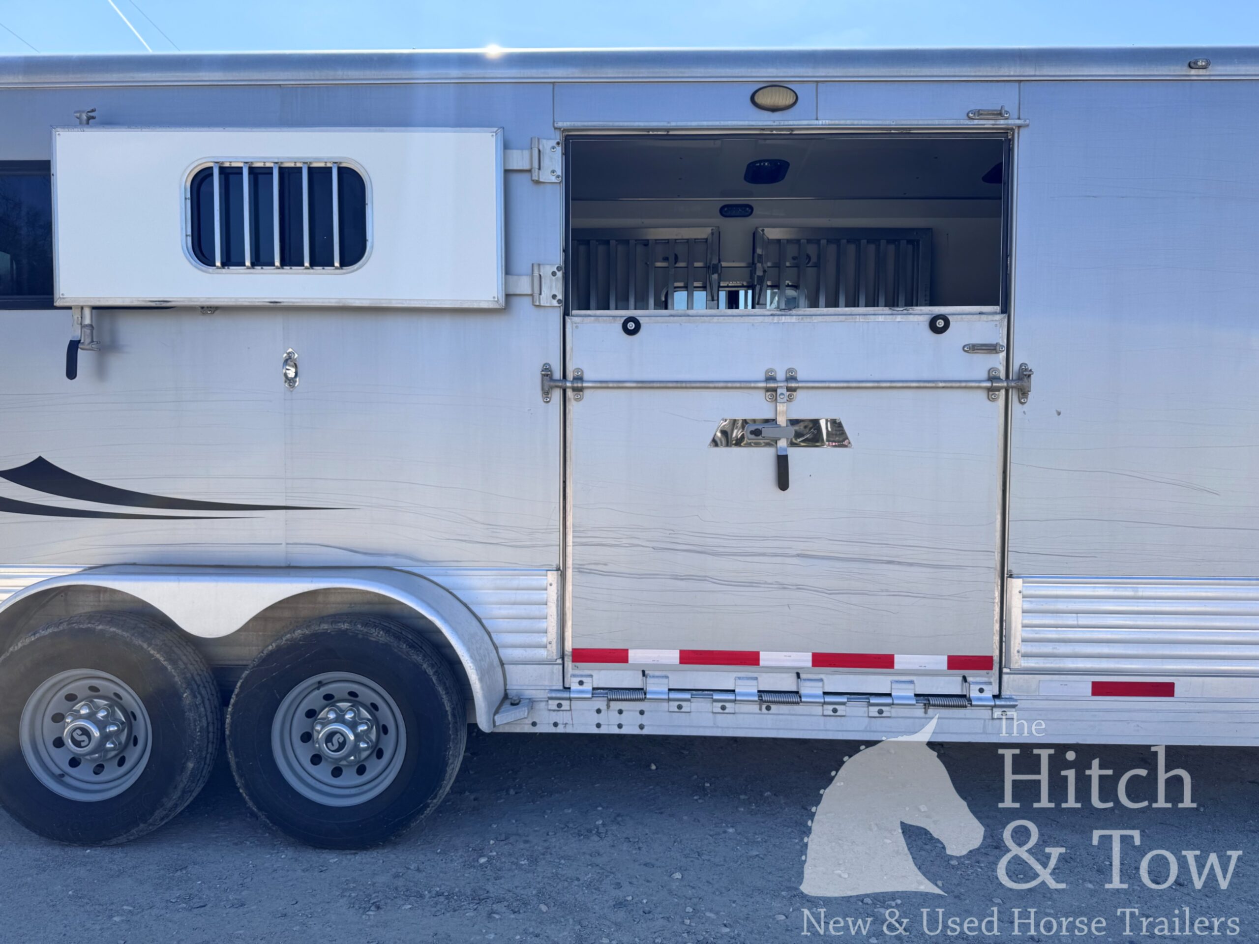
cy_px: 472
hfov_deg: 71.6
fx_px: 873
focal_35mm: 24
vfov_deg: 56.8
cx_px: 630
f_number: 1.78
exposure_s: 1/3413
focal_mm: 6.76
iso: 80
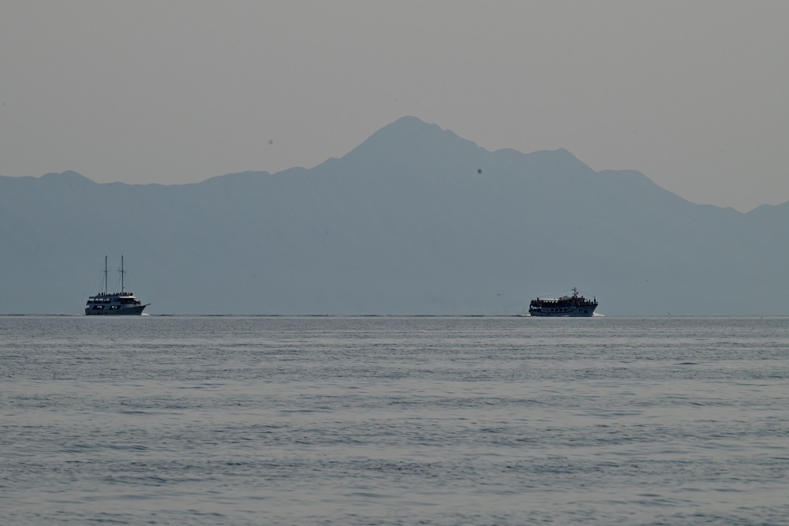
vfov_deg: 4.6
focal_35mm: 300
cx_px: 394
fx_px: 6575
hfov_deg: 6.9
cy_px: 263
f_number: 16
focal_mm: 300
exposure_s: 1/400
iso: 100
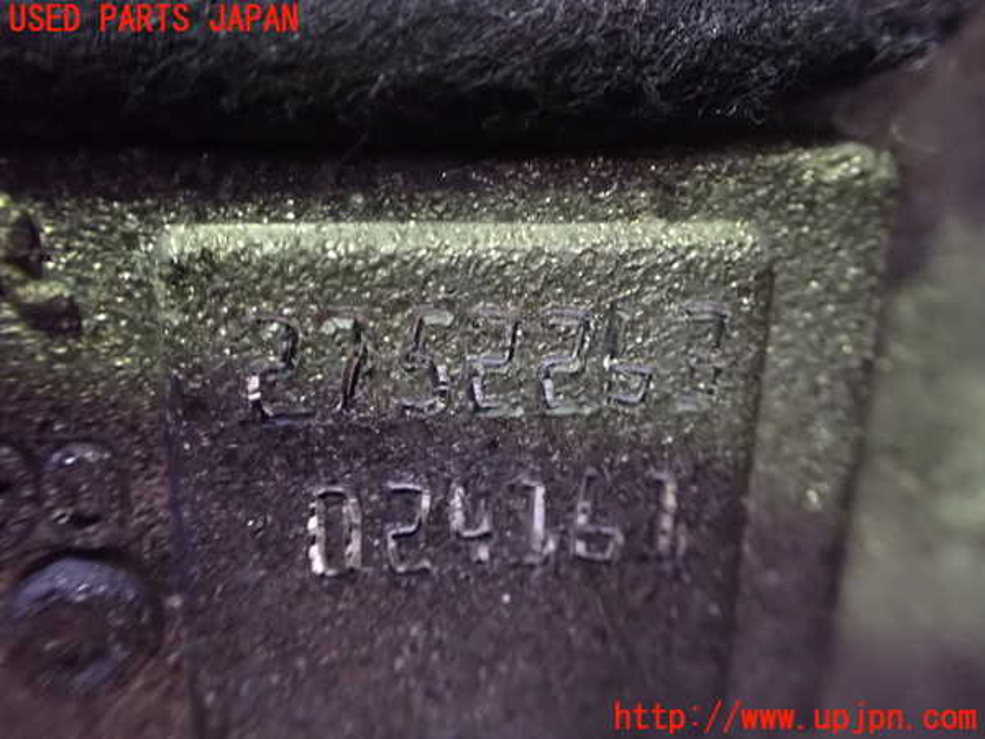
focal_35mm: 30
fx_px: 854
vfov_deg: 46.8
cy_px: 370
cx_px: 492
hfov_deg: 60.0
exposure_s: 1/30
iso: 1600
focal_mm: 5.4
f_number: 2.3
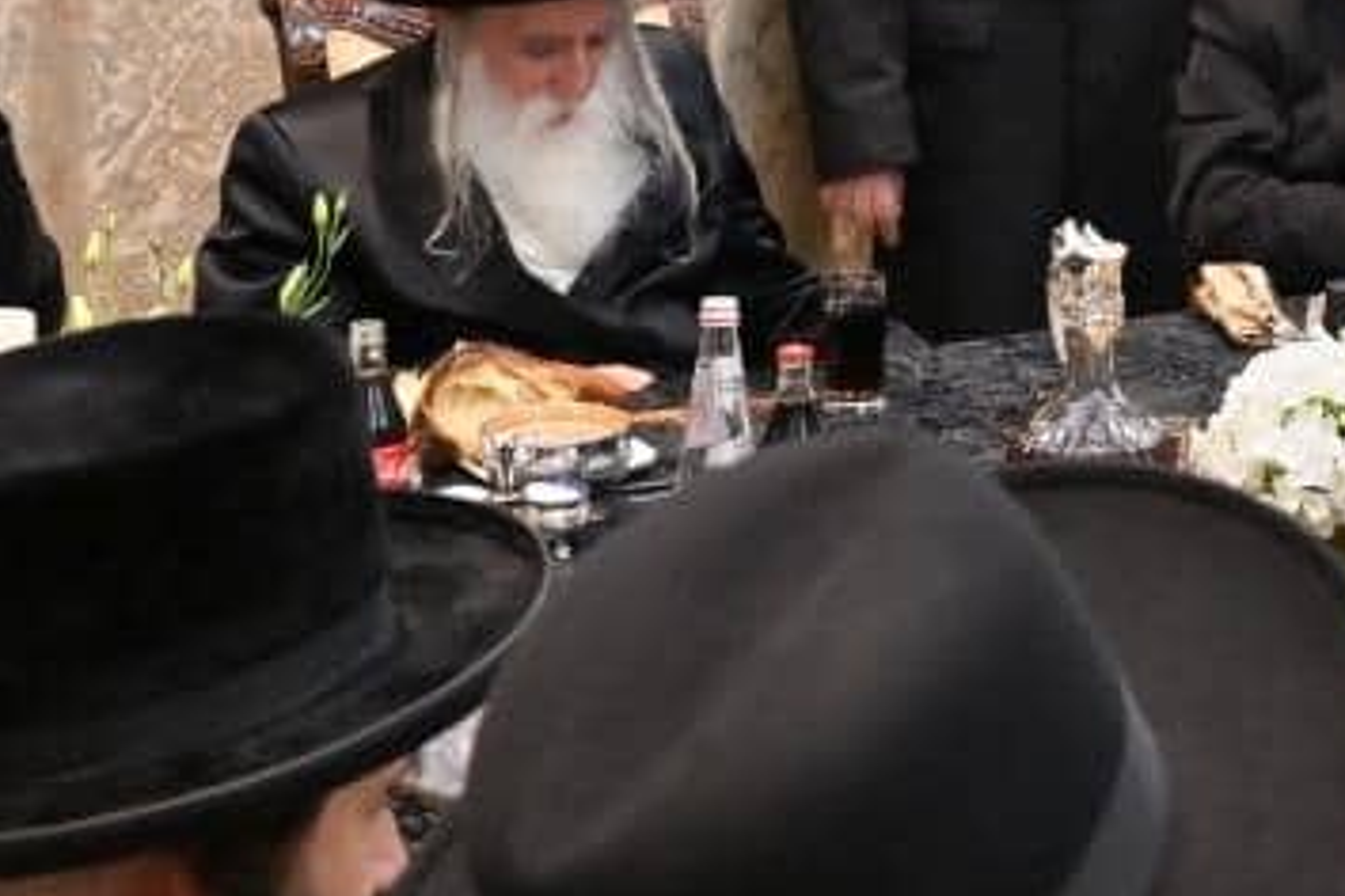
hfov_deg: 18.4
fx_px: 3885
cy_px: -262
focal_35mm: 104
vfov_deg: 12.7
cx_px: 1698
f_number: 4
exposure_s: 1/320
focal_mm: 24
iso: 800
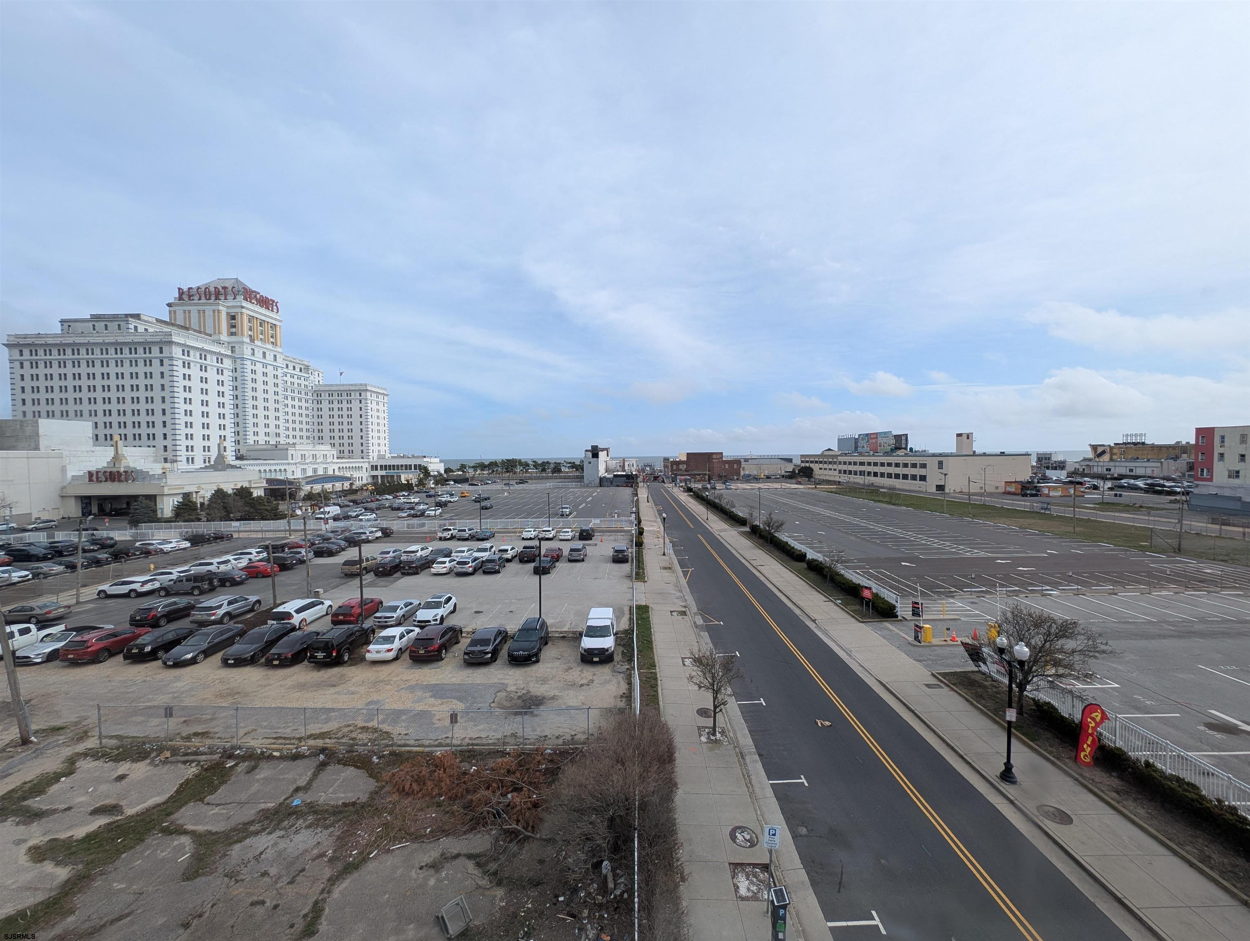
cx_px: 625
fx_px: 434
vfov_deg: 94.6
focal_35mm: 12
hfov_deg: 110.5
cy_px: 470
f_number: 1.95
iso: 42
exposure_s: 1/1621
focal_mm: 2.23
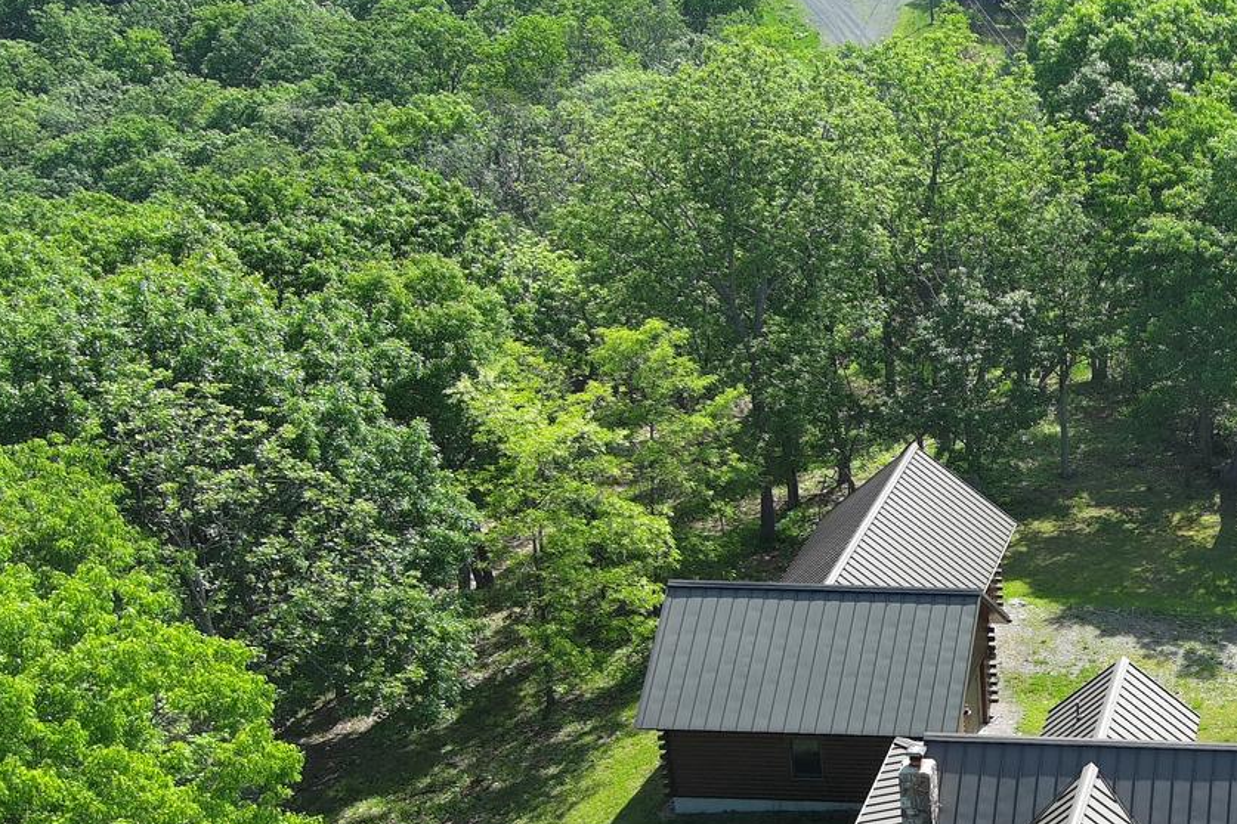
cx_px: 1342
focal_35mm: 71
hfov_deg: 26.4
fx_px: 2439
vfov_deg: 19.1
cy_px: 599
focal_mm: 10.57
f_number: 2.8
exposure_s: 1/493
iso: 100
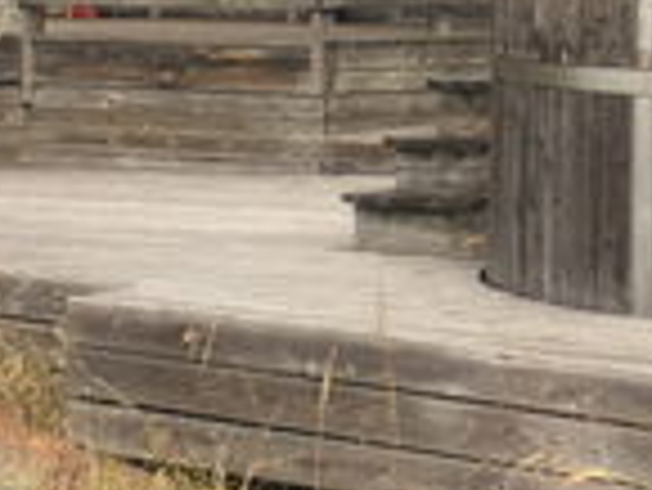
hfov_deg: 15.2
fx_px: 2413
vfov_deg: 11.3
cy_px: -162
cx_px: 612
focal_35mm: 128
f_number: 2.2
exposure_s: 1/879
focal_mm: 4.15
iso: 32
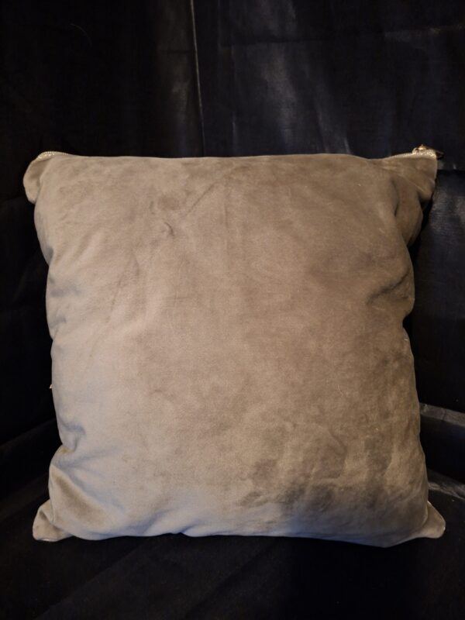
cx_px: 232
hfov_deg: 58.9
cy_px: 310
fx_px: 412
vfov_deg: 73.9
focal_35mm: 23
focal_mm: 5.54
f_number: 1.8
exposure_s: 1/20
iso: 800
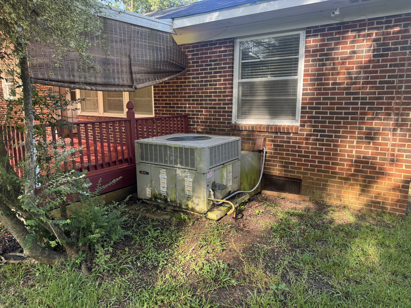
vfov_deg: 56.8
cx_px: 206
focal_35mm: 24
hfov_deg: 71.6
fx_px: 285
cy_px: 154
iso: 64
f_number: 1.78
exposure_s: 1/166
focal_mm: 6.76
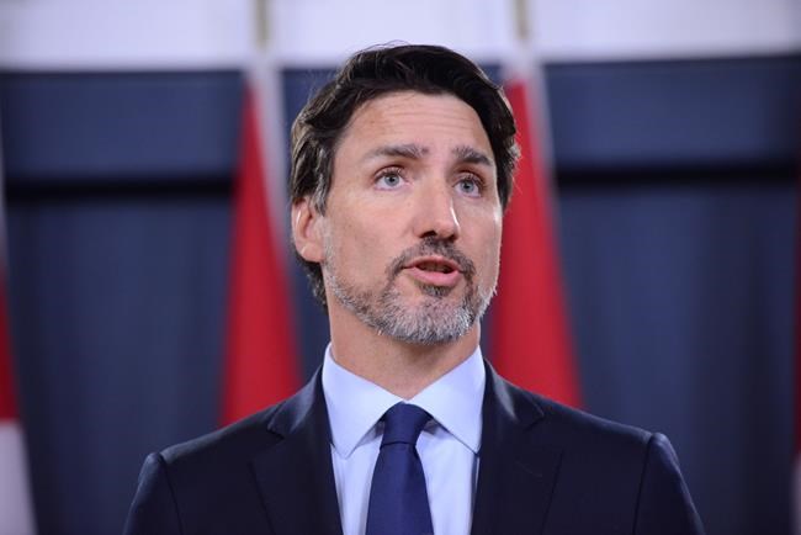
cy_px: 268
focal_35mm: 200
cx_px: 400
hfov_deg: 10.3
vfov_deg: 6.9
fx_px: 4452
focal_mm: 200
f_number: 2.8
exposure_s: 1/250
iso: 3200
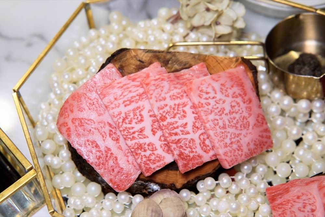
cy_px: 108
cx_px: 162
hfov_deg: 43.6
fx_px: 406
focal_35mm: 45
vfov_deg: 29.9
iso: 250
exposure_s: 1/60
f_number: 4
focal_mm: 30
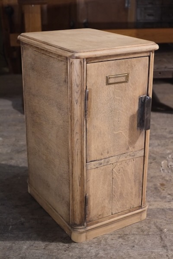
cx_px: 86
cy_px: 130
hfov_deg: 25.5
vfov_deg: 37.5
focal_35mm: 53
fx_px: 382
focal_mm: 35
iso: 3200
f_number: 4
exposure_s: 1/125
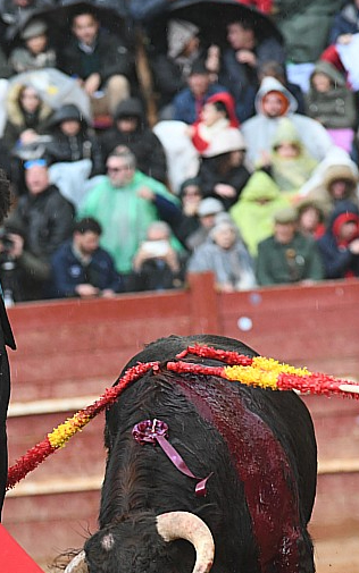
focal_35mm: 484
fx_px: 7570
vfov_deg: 4.3
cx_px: -74
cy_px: 445
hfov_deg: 2.7
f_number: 4.5
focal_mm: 200
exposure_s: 1/320
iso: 2000
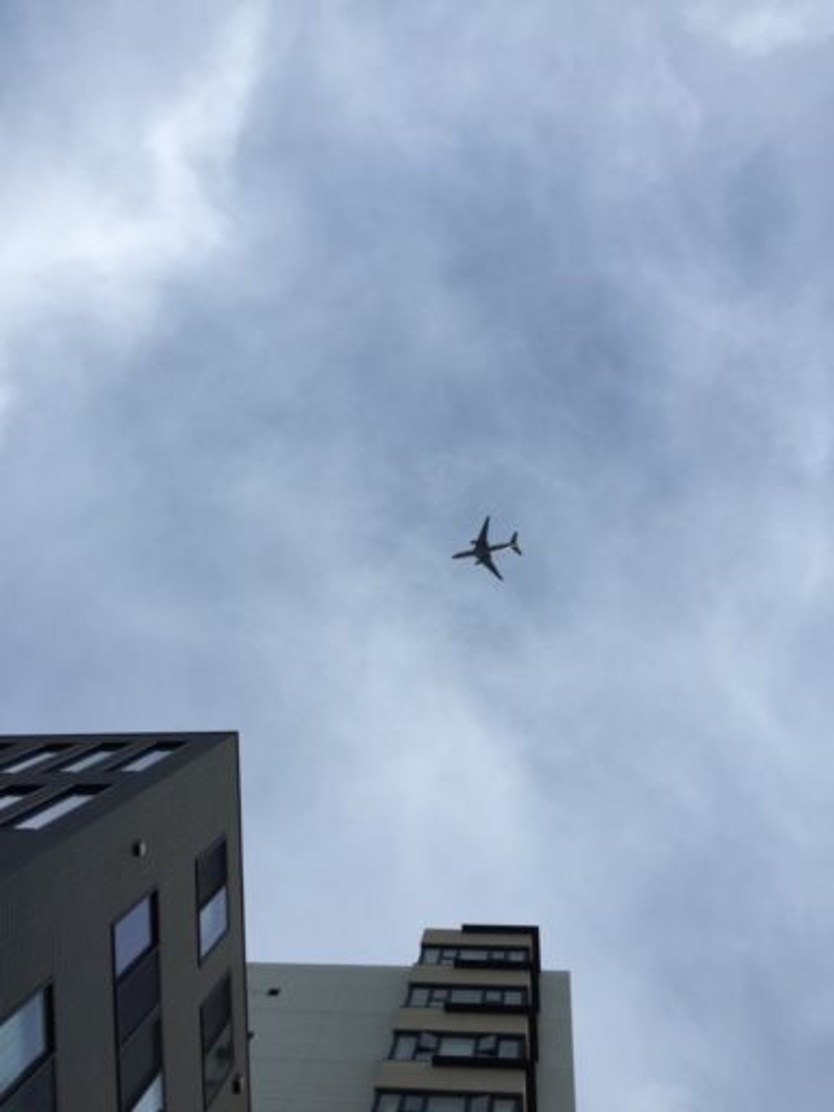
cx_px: 417
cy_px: 556
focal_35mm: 29
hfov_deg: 48.2
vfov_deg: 61.7
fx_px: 932
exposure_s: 1/989
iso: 32
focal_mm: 4.15
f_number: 2.2
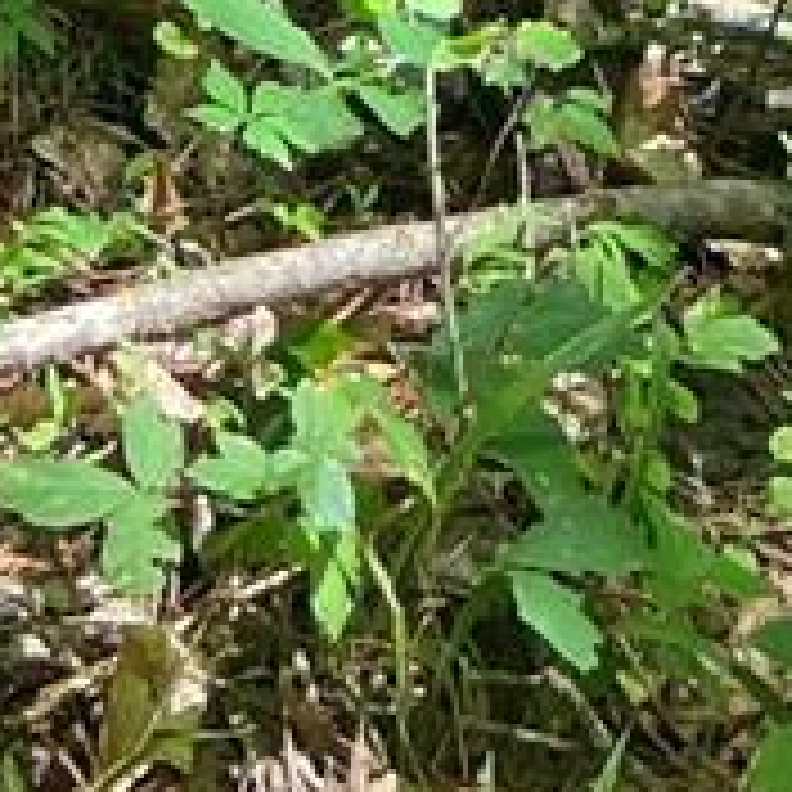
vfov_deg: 7.0
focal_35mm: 201
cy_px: -2200
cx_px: 1341
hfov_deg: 8.4
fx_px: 5203
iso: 50
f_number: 1.8
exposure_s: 1/121
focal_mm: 4.25
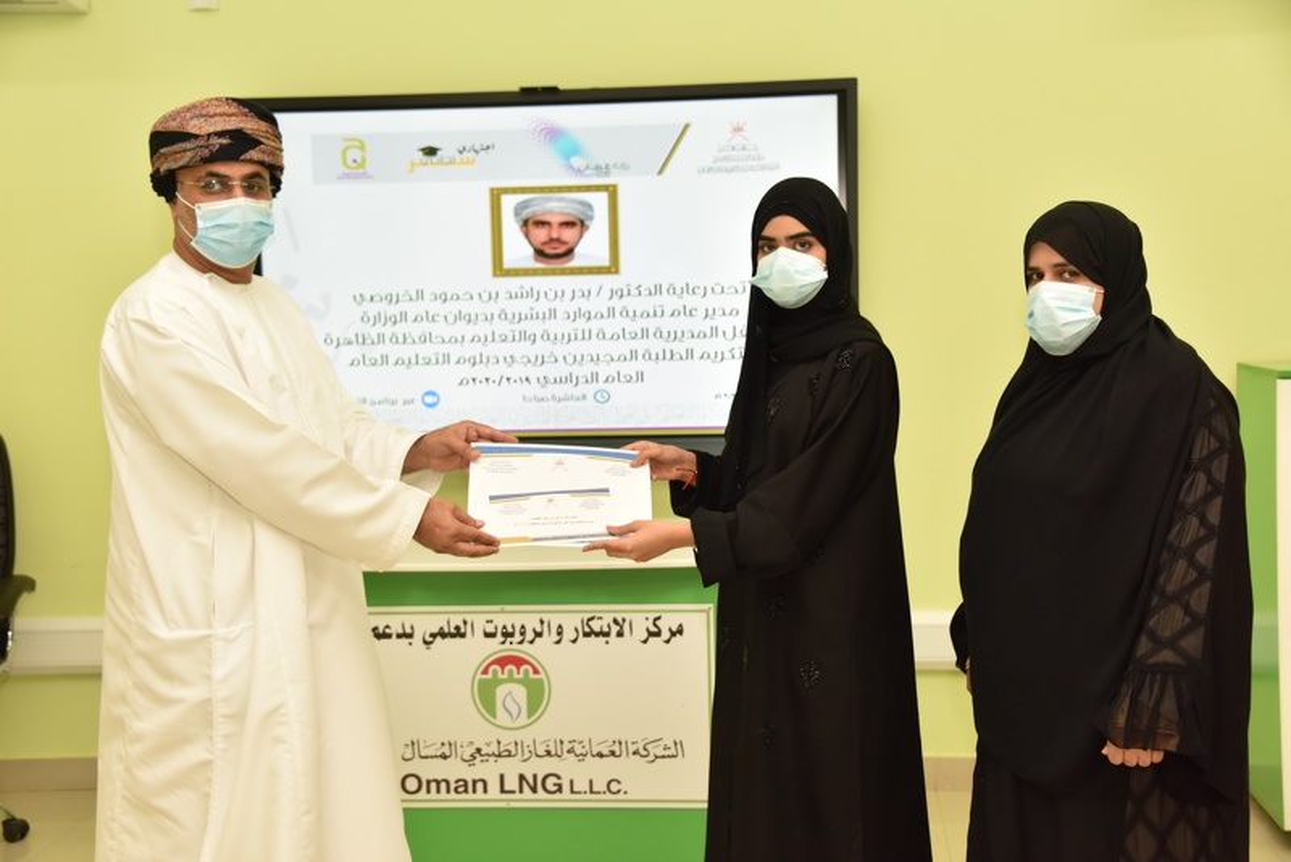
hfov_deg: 39.6
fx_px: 1794
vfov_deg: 27.0
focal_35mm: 50
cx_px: 646
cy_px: 431
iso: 1600
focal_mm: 50
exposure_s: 1/250
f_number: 5
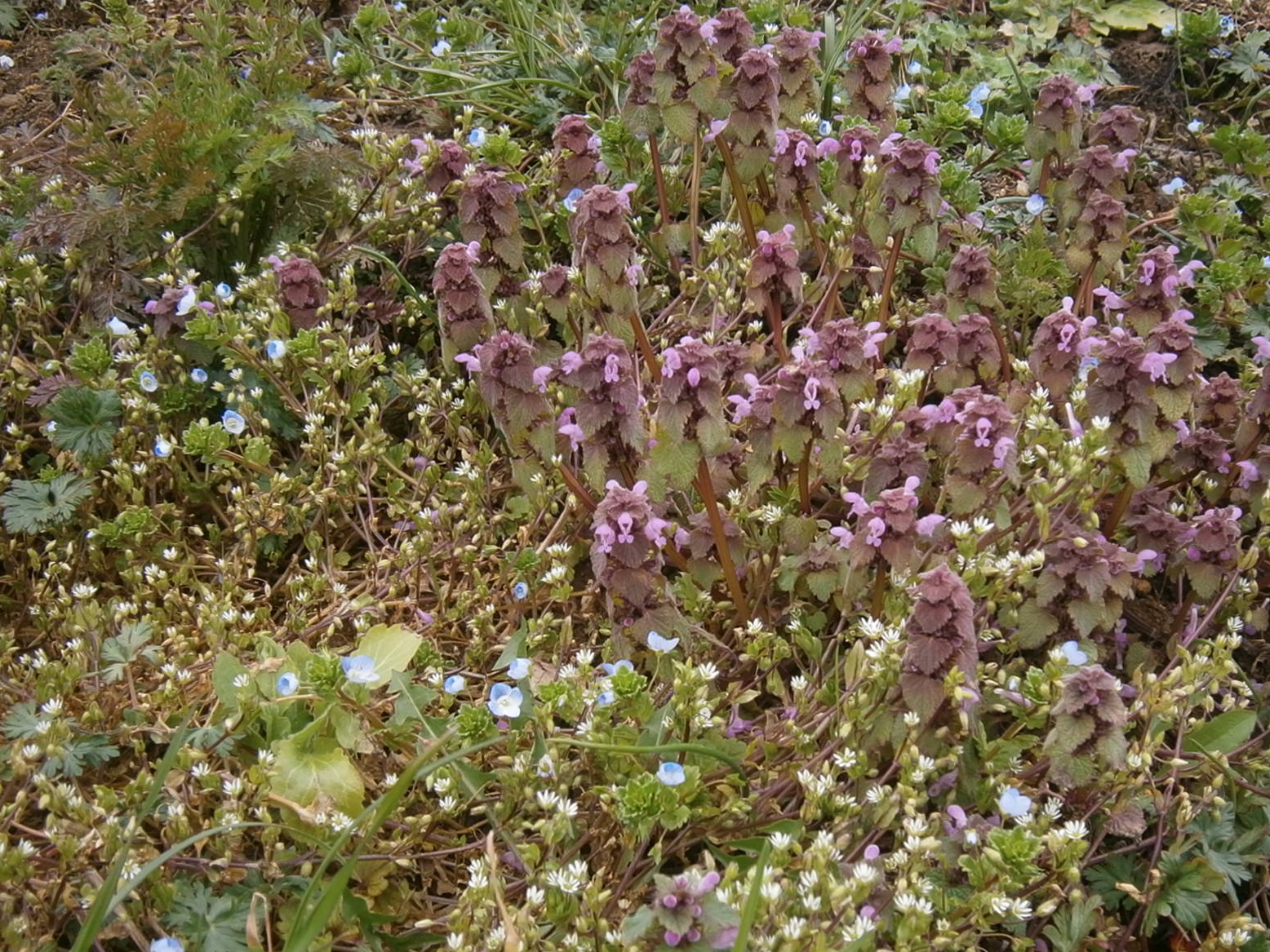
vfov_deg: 25.2
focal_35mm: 58
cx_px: 752
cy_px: 564
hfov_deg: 33.1
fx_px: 2128
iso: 80
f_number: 3.4
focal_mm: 8.3
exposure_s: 1/200
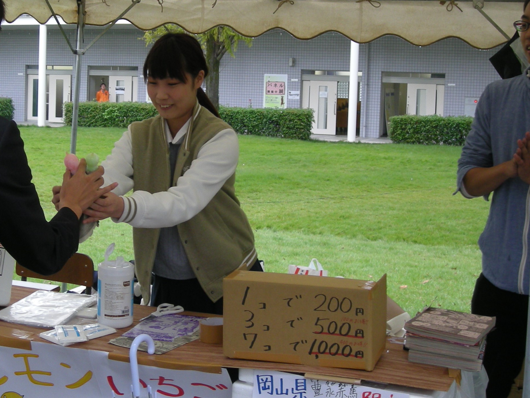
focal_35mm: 58
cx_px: 176
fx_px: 888
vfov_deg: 25.2
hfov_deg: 33.0
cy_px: 168
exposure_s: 1/60
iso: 55
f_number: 2.8
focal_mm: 5.7
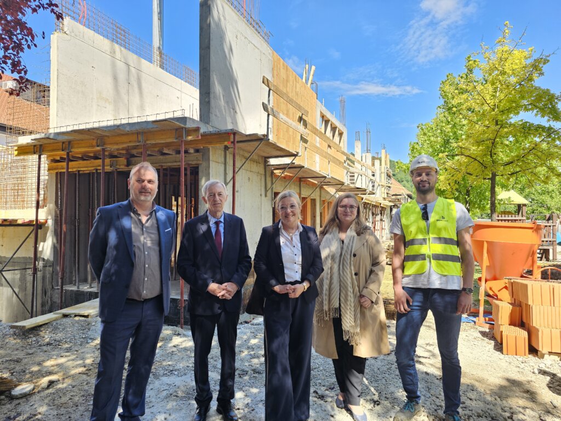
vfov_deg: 58.9
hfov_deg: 73.9
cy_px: 210
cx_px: 280
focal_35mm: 23
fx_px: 373
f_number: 1.7
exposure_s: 1/100
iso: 16
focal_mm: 6.3
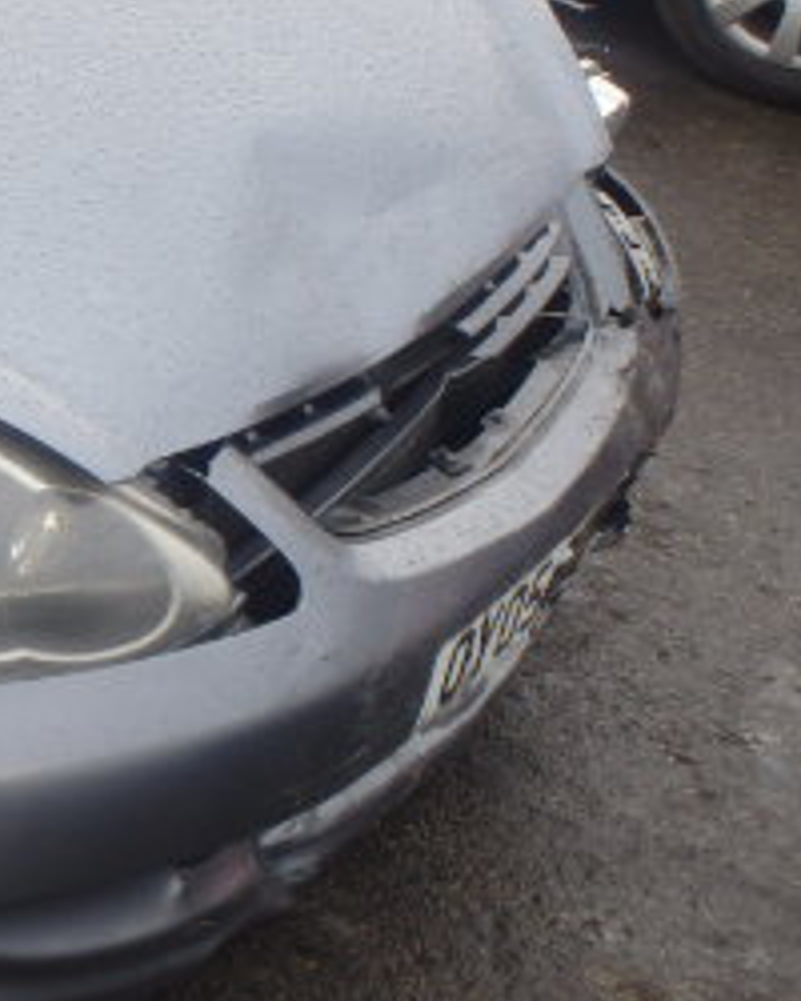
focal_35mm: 70
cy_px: 244
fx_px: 2074
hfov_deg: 18.7
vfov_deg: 26.8
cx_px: -473
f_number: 3.9
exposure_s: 1/100
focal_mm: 5
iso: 125
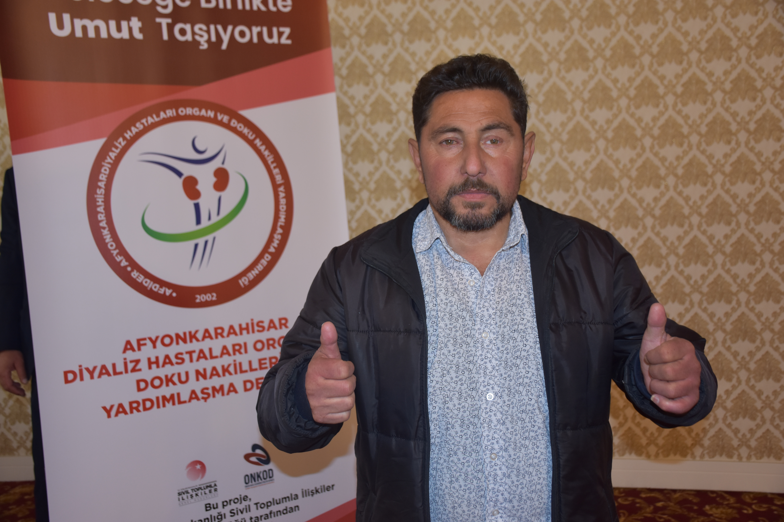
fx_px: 784
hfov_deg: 53.1
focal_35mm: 36
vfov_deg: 36.9
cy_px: 261
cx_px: 392
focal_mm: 24
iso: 560
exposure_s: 1/60
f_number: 3.8
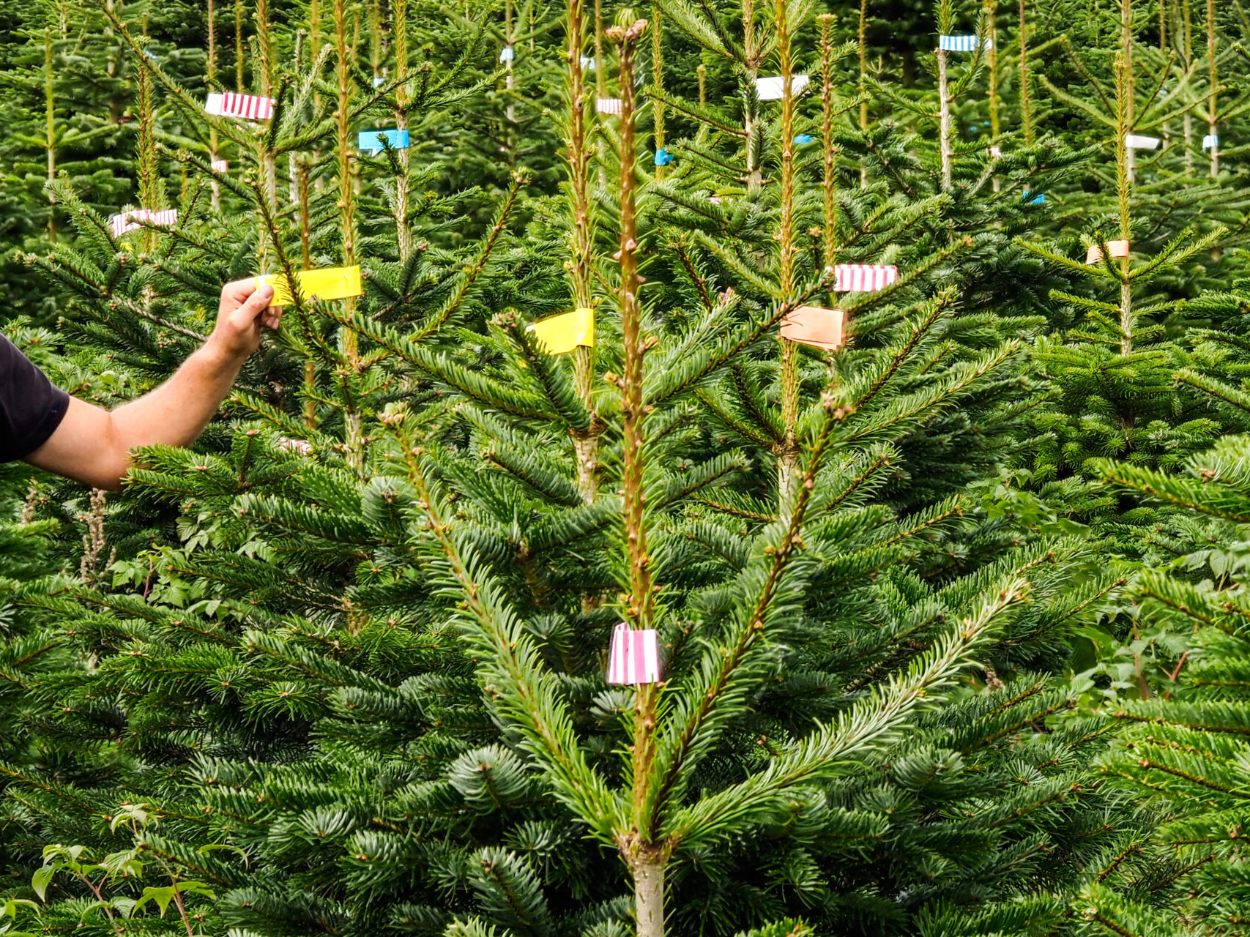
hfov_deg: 10.0
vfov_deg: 7.5
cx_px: 470
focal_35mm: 198
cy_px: 241
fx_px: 7149
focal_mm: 66
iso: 250
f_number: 4
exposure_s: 1/160
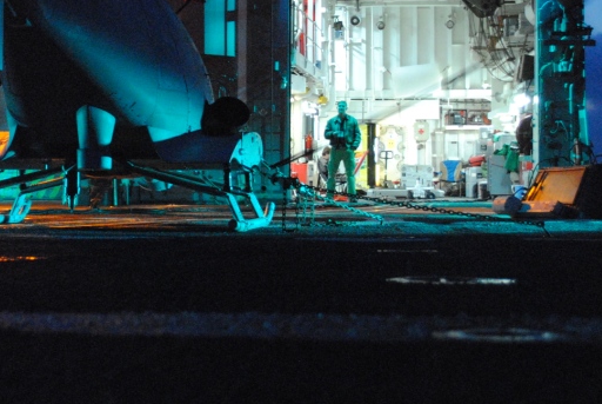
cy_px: 130
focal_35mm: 84
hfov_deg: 23.9
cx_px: 165
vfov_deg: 16.3
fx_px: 1407
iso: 1600
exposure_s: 1/2
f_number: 4.5
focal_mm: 28
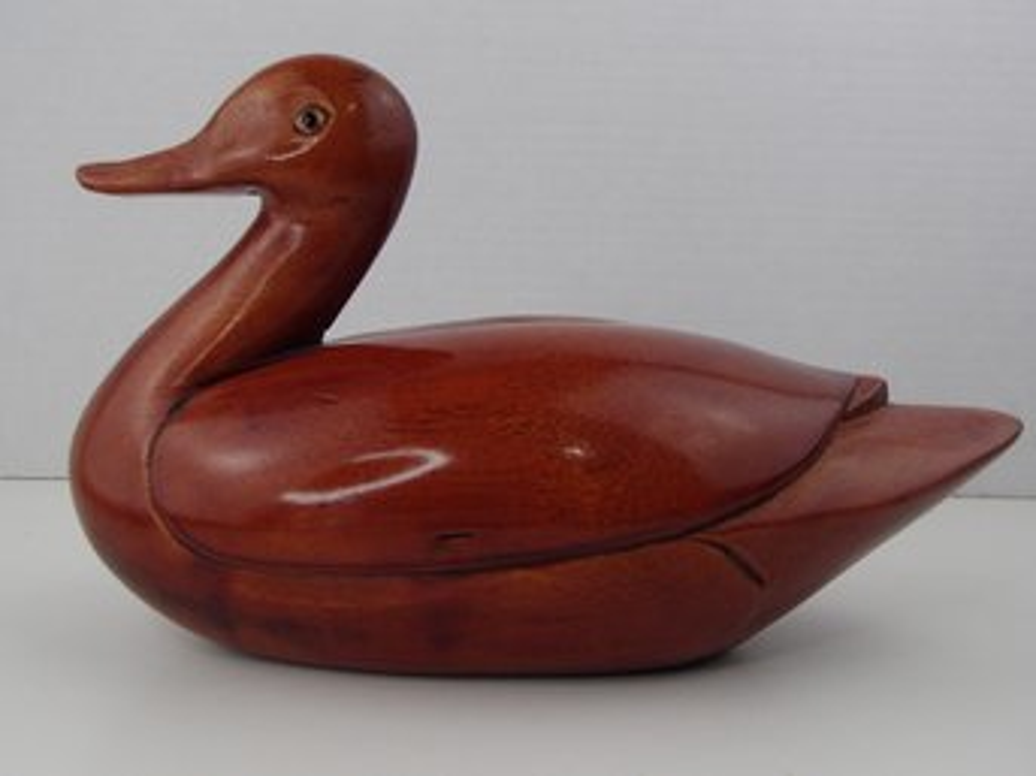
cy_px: 388
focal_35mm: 37
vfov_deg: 38.6
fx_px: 1107
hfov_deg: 50.2
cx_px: 518
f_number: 4.7
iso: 160
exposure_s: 1/160
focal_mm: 6.64
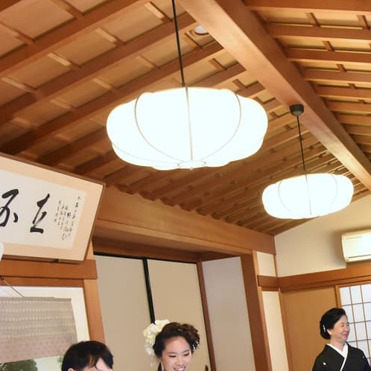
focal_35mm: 59
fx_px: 715
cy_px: 339
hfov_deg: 27.7
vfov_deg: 27.9
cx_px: 352
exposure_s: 1/60
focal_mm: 24
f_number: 6.3
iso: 4000
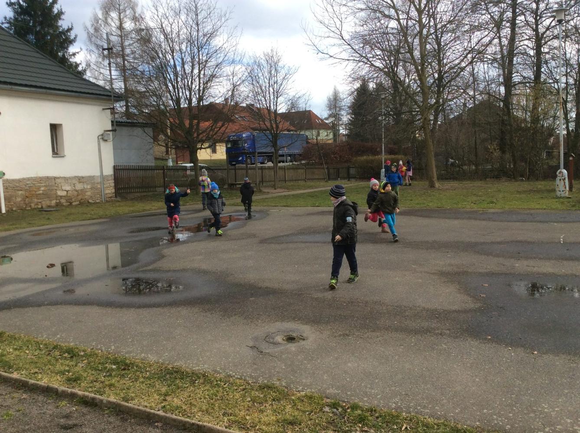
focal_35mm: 32
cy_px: 216
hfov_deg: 56.9
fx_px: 535
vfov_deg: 44.0
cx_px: 290
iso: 32
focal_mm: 3.3
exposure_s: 1/657
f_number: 2.4
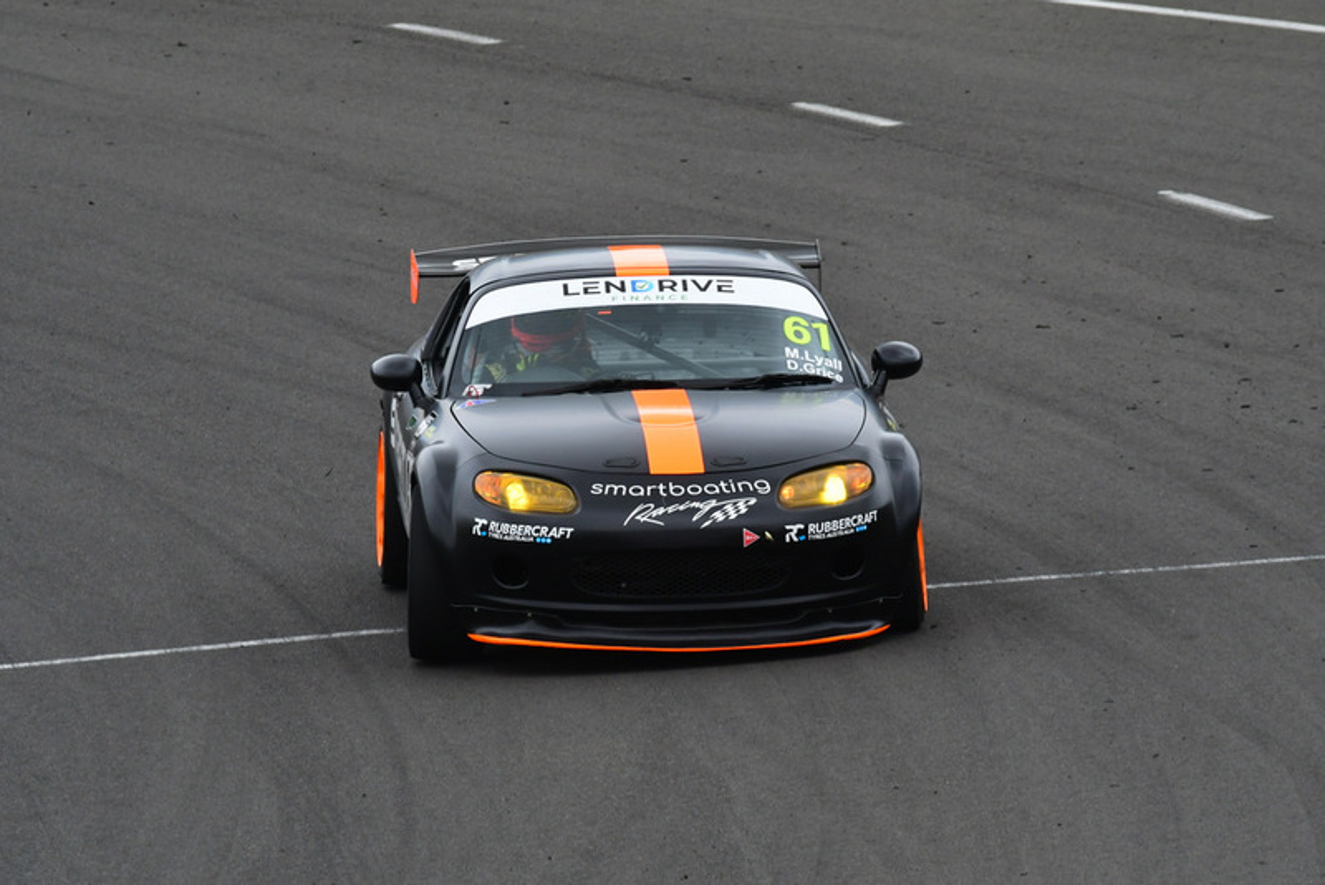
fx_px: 22090
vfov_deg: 2.3
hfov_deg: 3.4
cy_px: 442
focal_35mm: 600
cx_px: 662
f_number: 11
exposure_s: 1/640
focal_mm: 400
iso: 1000
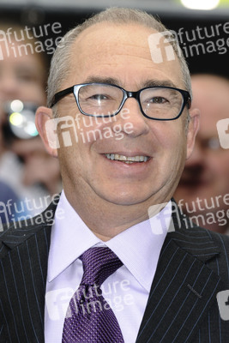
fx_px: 2860
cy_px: 172
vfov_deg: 6.9
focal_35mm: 300
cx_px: 114
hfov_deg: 4.6
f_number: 5
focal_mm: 200
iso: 320
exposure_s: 1/250
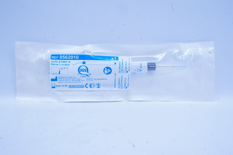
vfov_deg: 30.8
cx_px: 116
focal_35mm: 44
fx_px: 281
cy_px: 78
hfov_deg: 45.0
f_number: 25
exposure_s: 1/6
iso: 400
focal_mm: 29
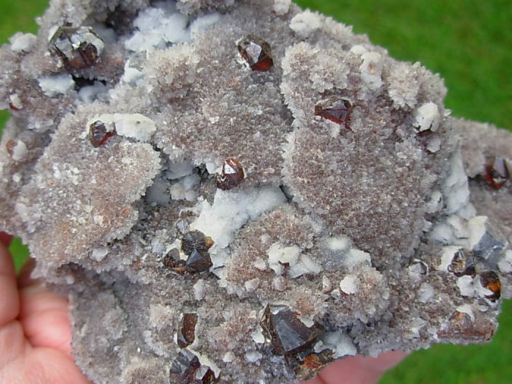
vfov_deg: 37.7
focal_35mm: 38
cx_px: 256
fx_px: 562
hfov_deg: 49.0
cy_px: 192
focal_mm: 6.3
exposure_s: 1/256
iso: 50
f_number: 2.9
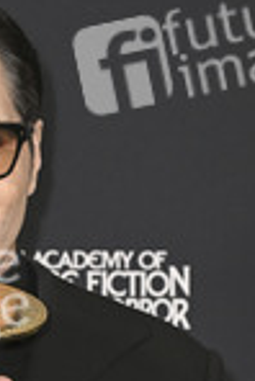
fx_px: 2427
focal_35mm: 229
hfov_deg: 6.0
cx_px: -28
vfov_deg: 8.9
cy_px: 440
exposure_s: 1/320
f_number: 5.6
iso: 2000
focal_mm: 85
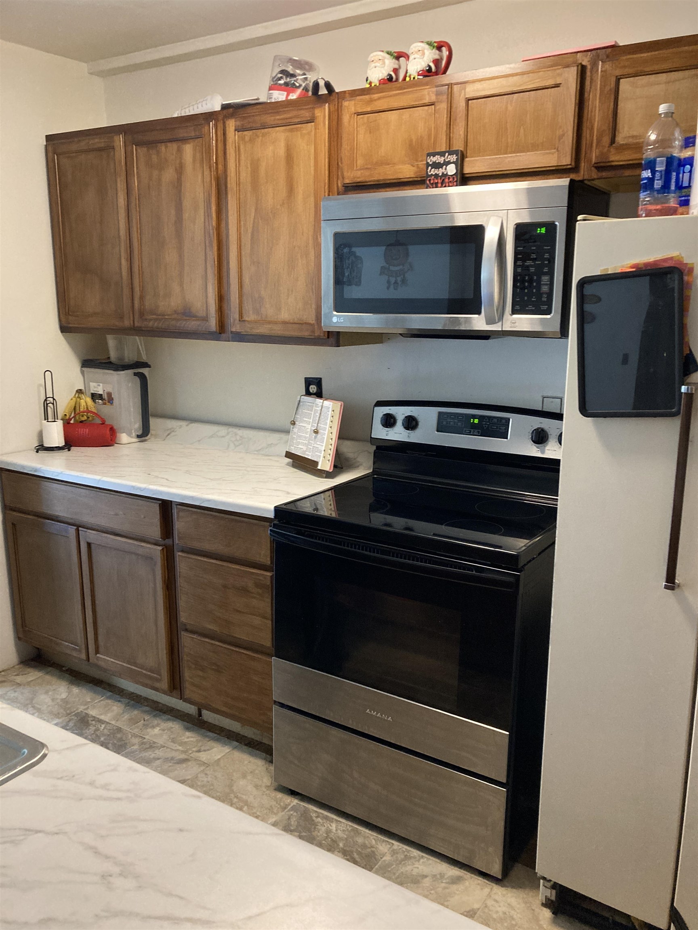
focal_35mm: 28
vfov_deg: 63.4
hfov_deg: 49.7
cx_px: 349
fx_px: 753
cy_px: 465
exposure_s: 1/40
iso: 320
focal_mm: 3.99
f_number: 1.8
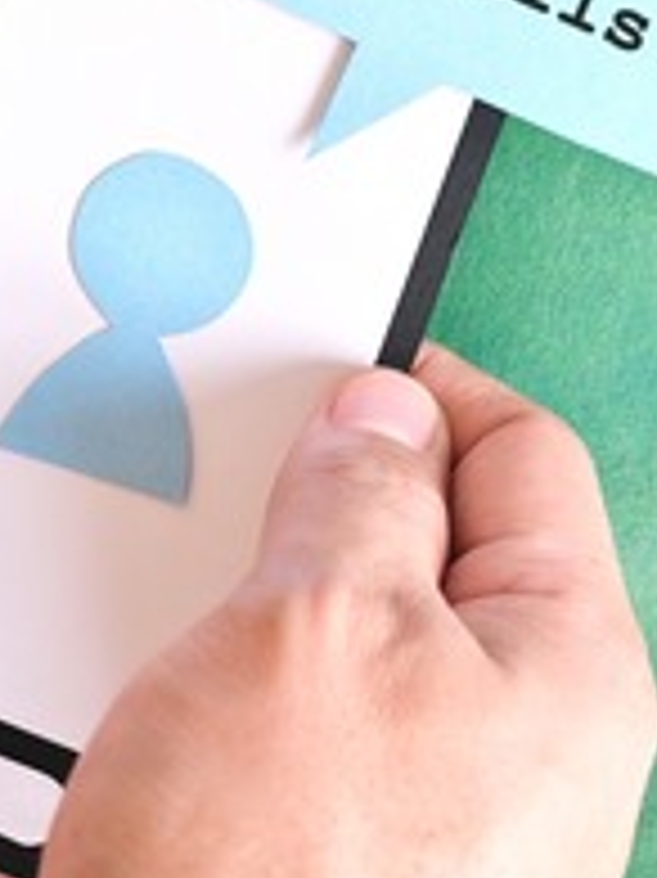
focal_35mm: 113
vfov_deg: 17.3
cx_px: 770
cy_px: 236
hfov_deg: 12.8
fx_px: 2863
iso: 250
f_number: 5
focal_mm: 27
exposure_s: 1/20
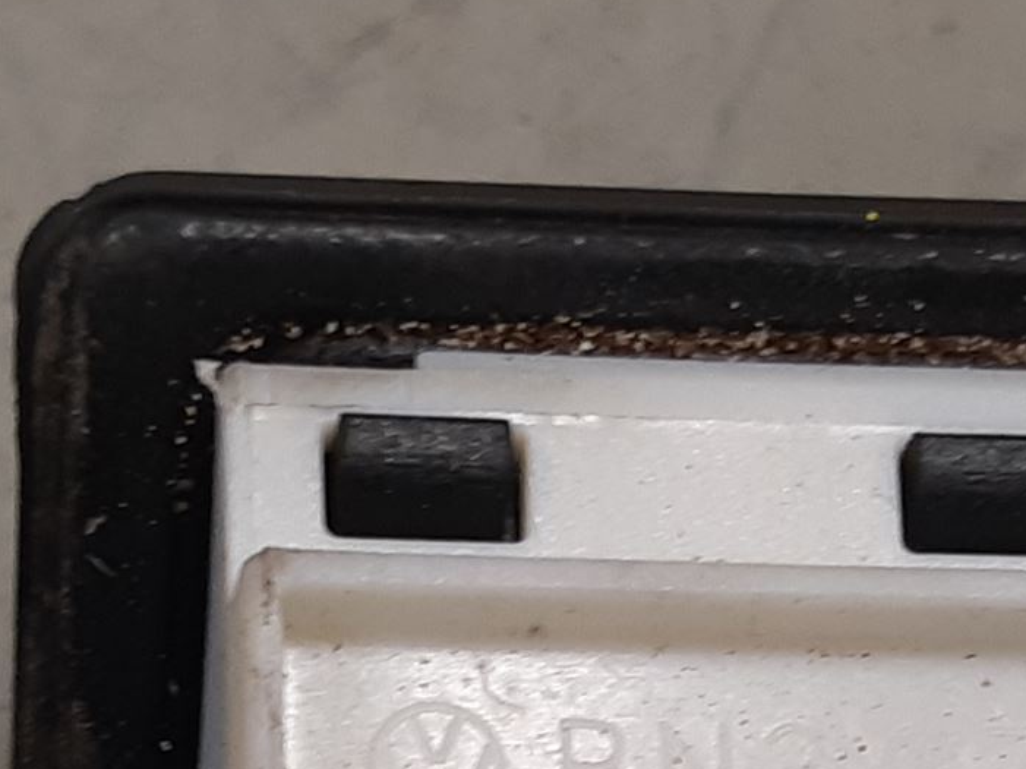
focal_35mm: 76
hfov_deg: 25.6
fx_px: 2251
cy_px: 872
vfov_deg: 18.5
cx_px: 599
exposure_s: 1/50
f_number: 1.7
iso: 64
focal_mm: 3.93
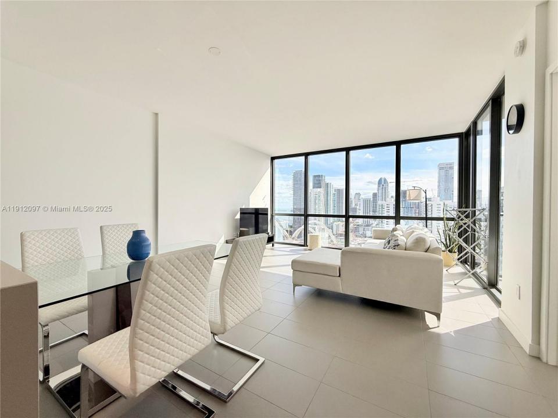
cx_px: 279
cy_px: 209
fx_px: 226
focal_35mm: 14
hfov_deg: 102.1
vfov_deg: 85.7
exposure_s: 1/312
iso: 50
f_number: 2.2
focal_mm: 2.22
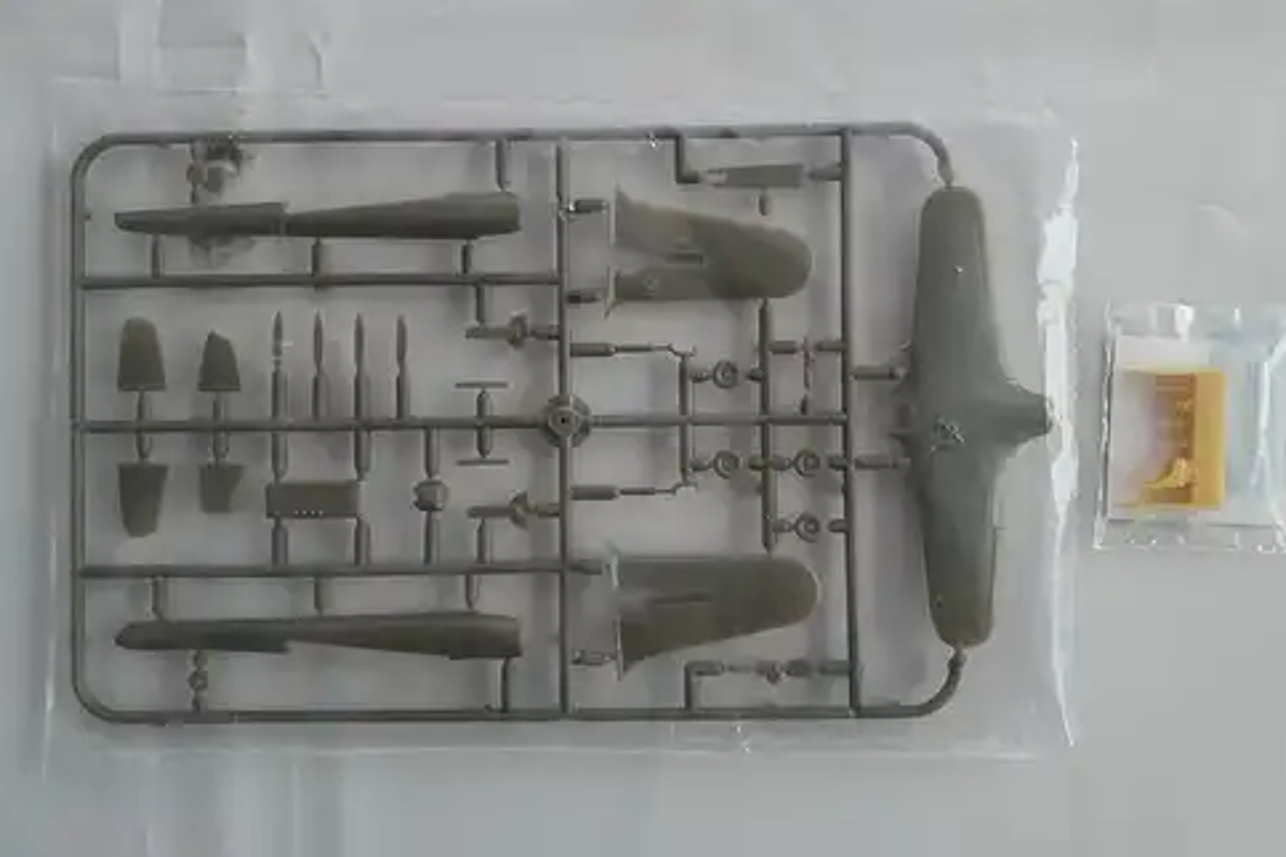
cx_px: 650
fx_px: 1000
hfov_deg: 65.5
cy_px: 382
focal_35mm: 28
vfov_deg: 46.3
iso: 320
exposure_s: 1/50
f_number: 1.8
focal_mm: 4
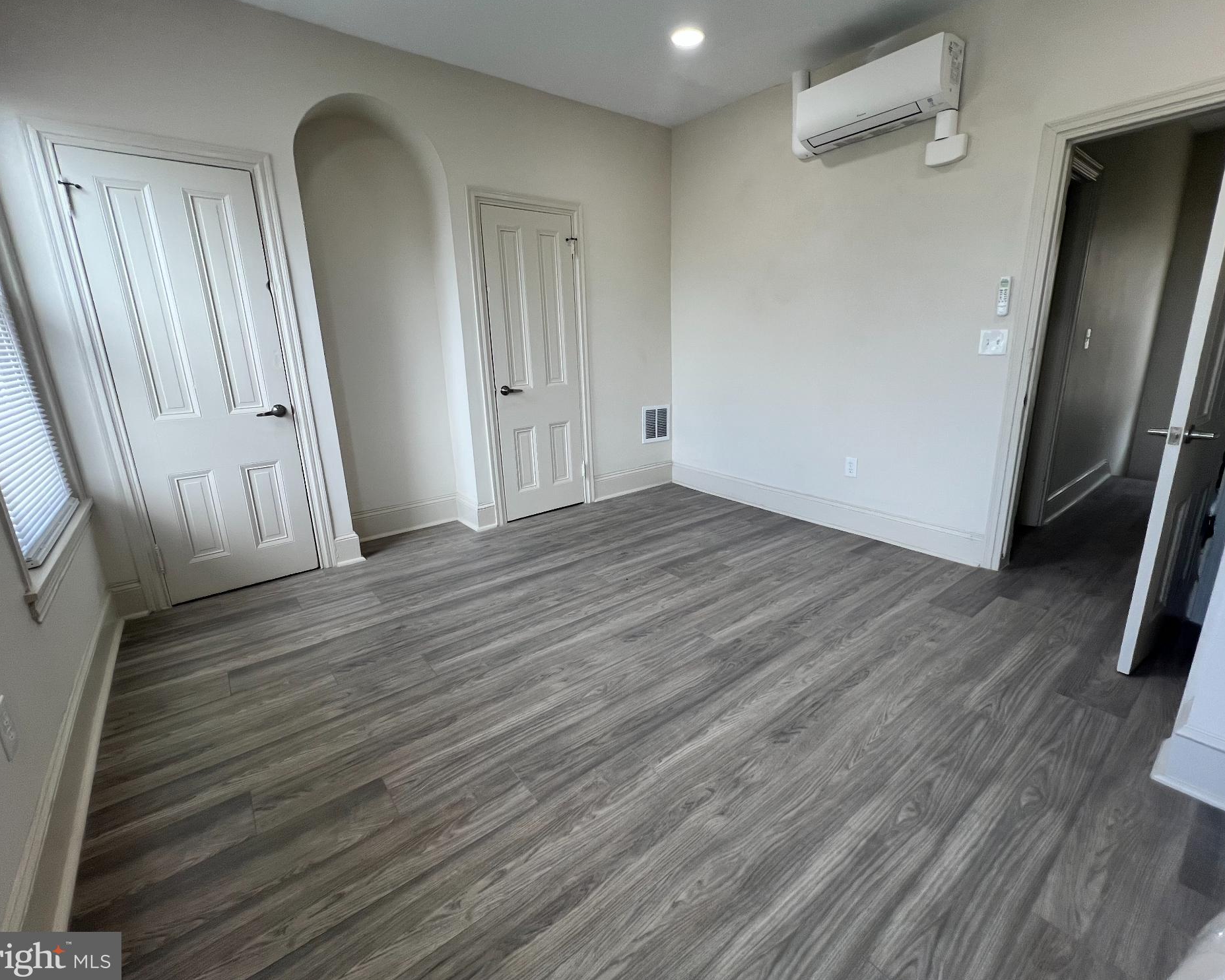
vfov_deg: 88.0
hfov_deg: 100.7
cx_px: 632
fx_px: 508
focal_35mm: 14
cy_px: 479
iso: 64
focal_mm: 1.57
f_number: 1.8
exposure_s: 1/120
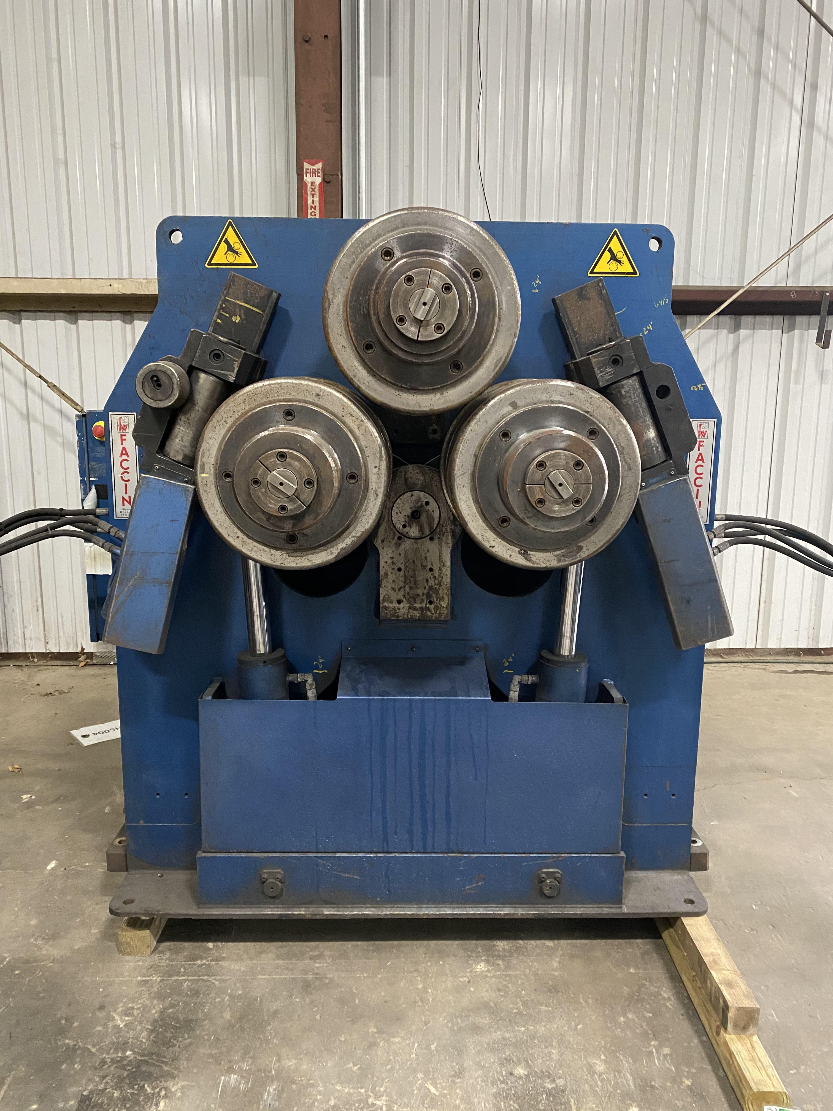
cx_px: 416
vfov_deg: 67.3
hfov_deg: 53.1
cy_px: 556
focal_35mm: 26
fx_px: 834
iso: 500
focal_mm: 4.25
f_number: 1.8
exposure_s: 1/60
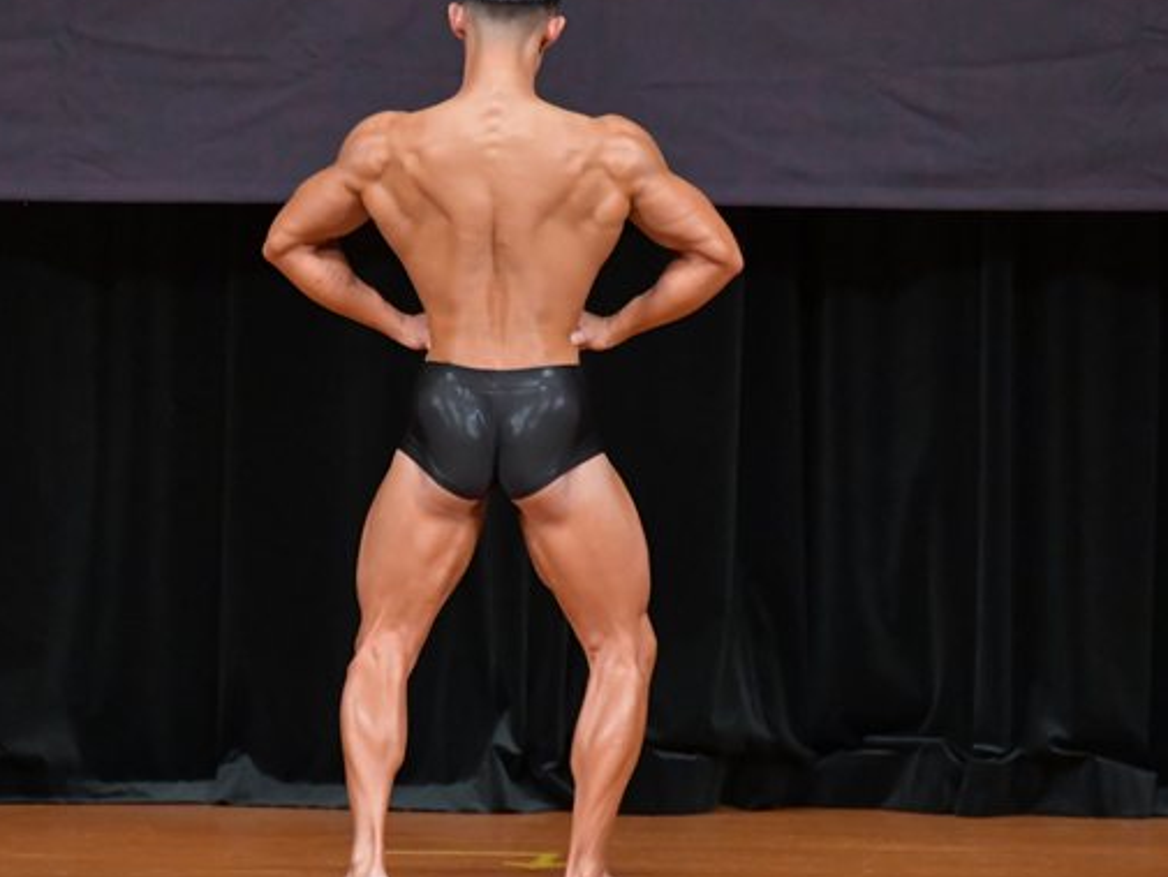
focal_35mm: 420
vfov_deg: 3.5
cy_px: 414
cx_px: 464
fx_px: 14175
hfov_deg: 4.7
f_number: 5.6
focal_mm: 190
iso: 5000
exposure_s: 1/400
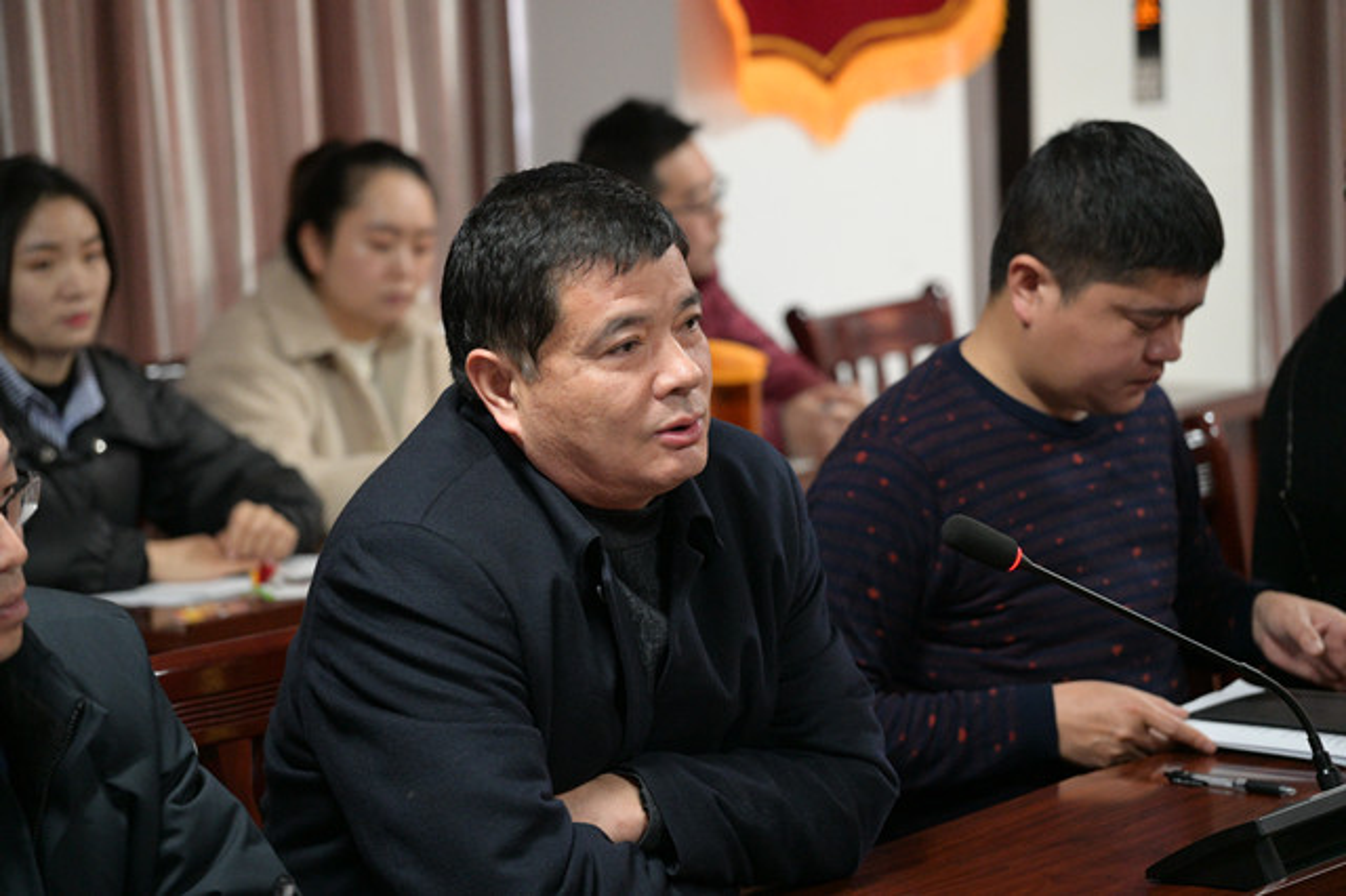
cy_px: 448
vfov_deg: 11.4
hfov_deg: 17.1
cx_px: 673
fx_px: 4484
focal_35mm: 120
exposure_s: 1/100
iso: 4000
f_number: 4
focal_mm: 120
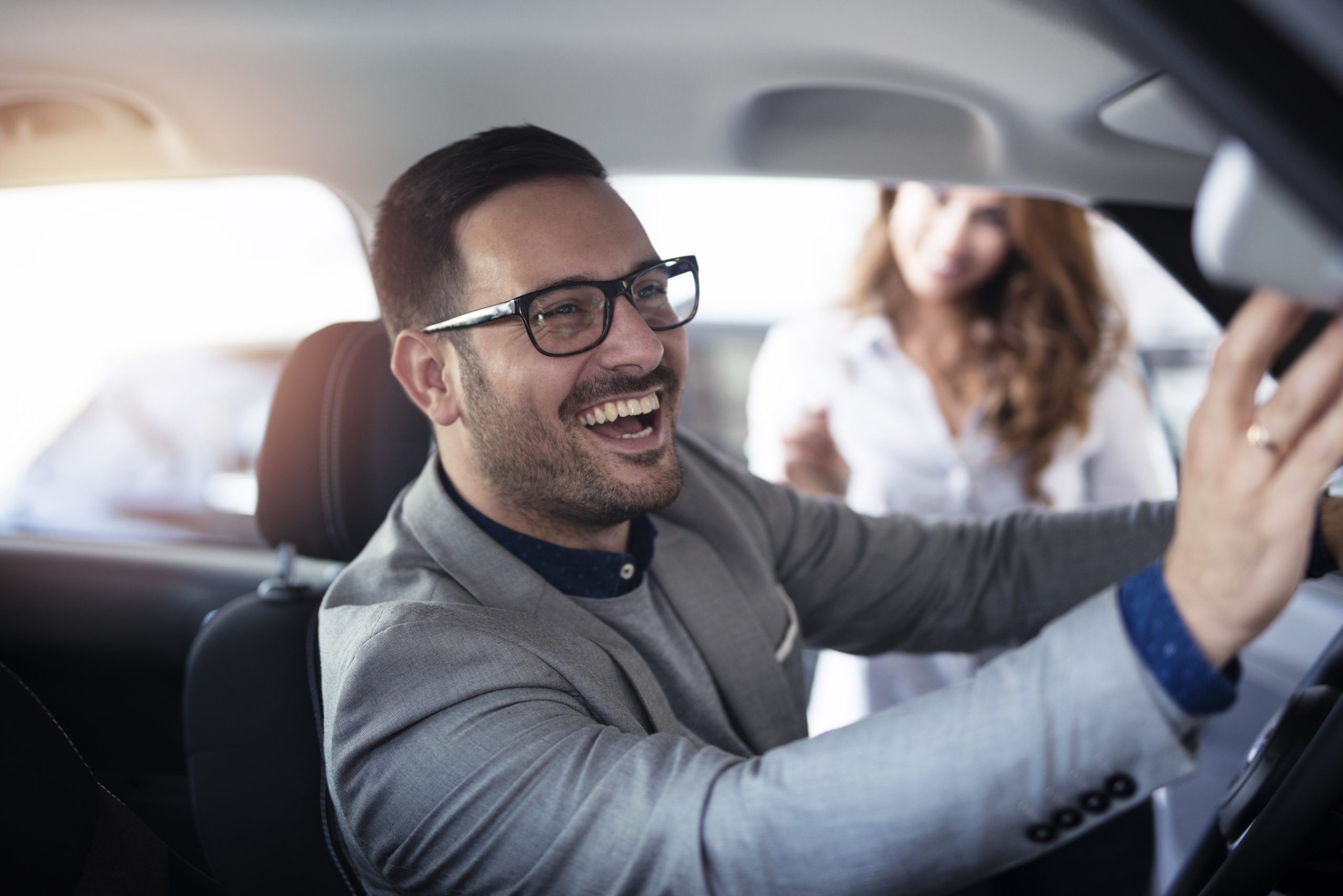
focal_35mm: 50
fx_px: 1866
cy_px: 448
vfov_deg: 27.0
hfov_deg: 39.6
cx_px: 672
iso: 320
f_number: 1.6
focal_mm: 50
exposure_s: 1/250
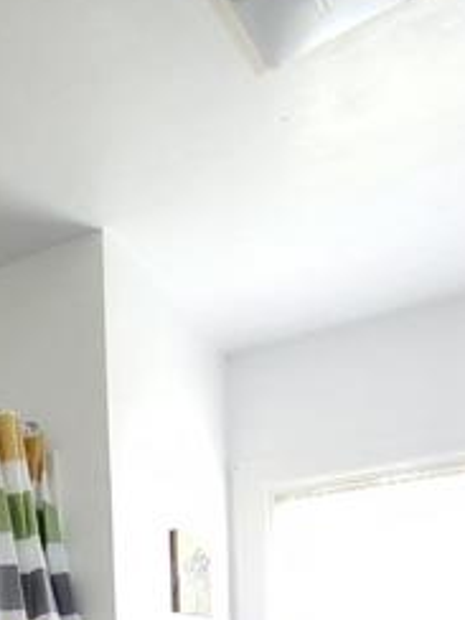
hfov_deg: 31.6
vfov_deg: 37.6
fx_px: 734
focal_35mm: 41
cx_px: -30
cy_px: 694
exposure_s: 1/30
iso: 400
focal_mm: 1.8
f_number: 2.2
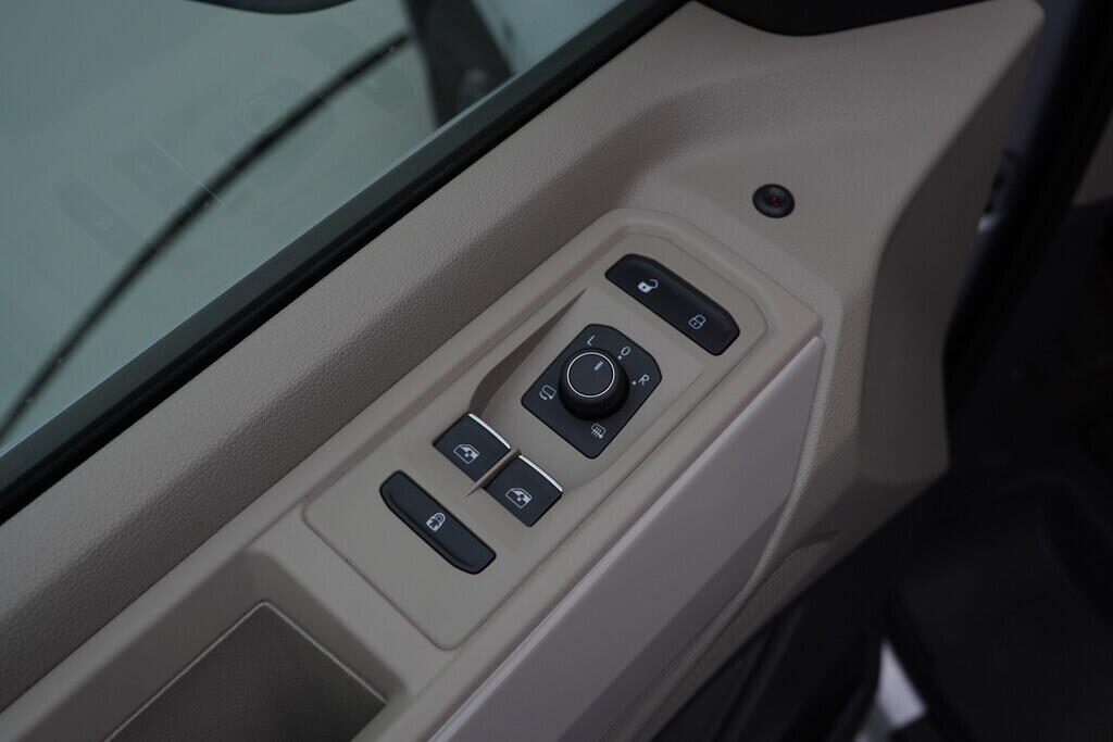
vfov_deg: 36.9
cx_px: 556
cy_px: 371
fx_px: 1113
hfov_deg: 53.1
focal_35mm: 36
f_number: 4.5
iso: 125
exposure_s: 1/100
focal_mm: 24
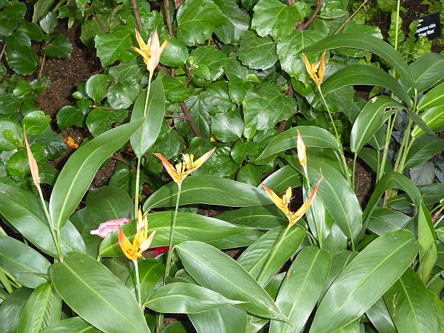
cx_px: 222
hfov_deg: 33.8
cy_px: 166
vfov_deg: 25.7
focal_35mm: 57
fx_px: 731
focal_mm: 9.6
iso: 800
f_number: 4.1
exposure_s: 1/60
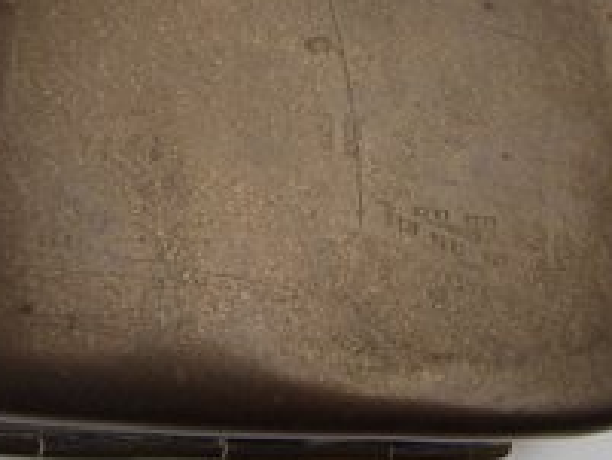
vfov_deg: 23.2
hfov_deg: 30.6
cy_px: 139
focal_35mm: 63
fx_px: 1114
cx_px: 236
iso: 320
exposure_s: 1/160
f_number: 4.7
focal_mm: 6.64
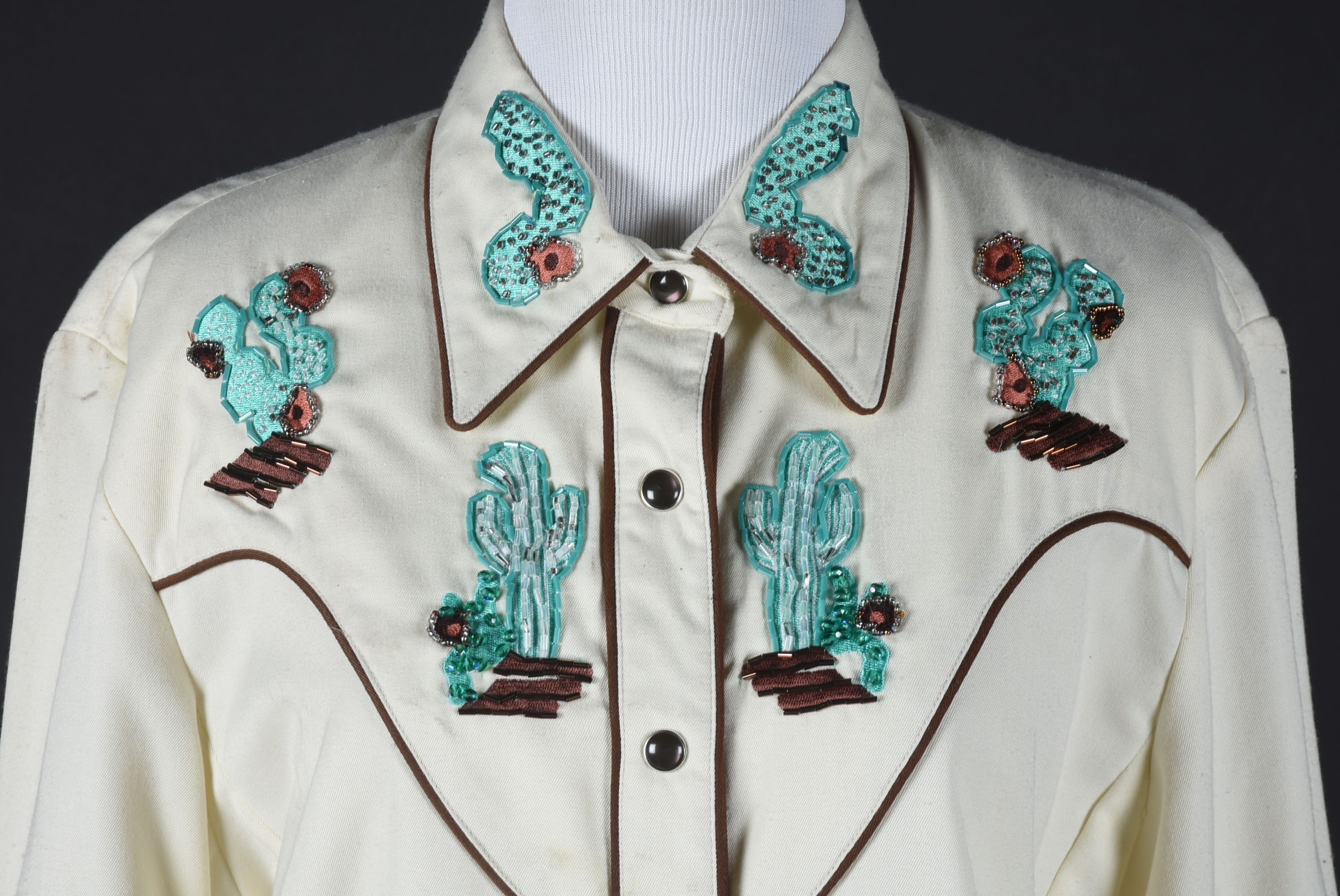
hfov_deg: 16.1
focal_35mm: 128
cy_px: 448
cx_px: 670
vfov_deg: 10.8
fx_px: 4749
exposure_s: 1/125
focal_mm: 85
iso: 200
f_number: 14
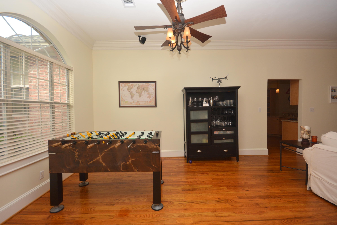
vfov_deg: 77.3
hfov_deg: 100.4
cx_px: 168
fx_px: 140
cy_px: 112
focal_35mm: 15
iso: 320
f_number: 7.1
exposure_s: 1/200
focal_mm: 10
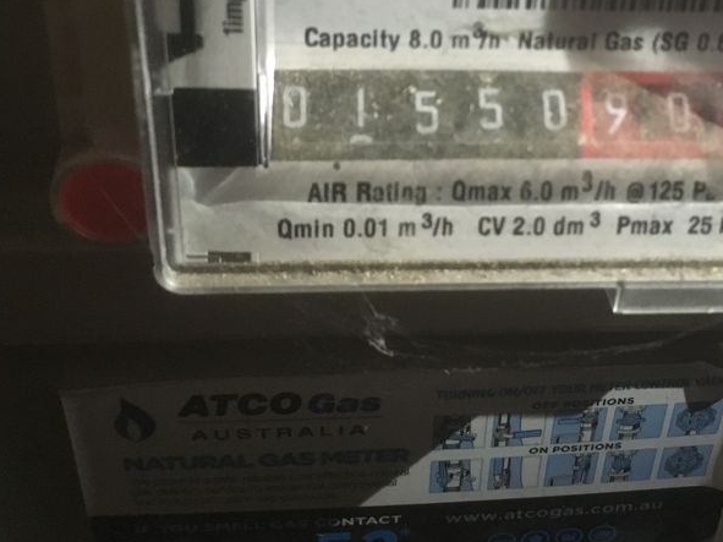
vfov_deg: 29.1
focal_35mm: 49
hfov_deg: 38.7
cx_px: 443
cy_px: 122
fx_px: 1023
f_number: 2.2
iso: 320
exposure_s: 1/17
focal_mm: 4.15
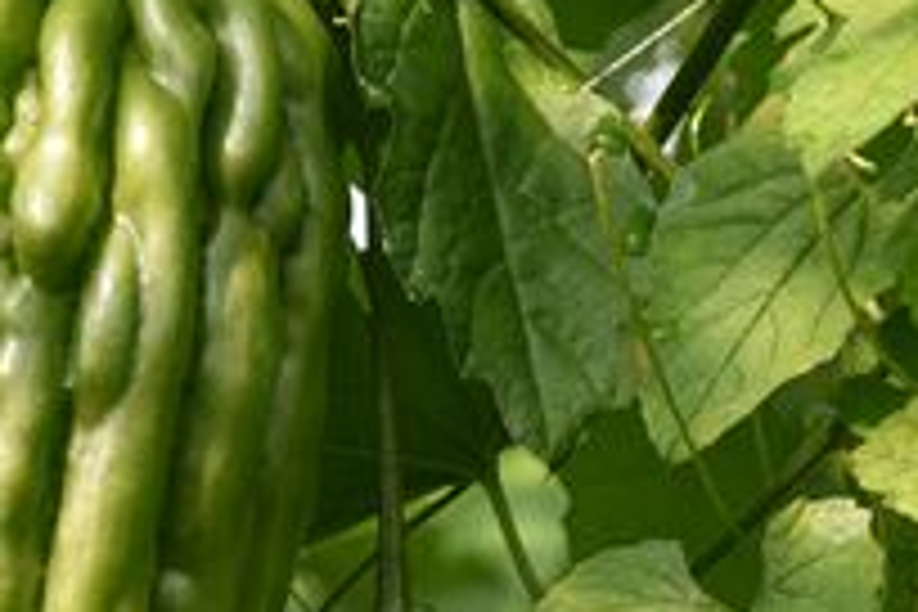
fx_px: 4794
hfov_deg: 10.9
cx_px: 504
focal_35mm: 188
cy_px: 968
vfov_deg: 7.2
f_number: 8
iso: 360
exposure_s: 1/250
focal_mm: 48
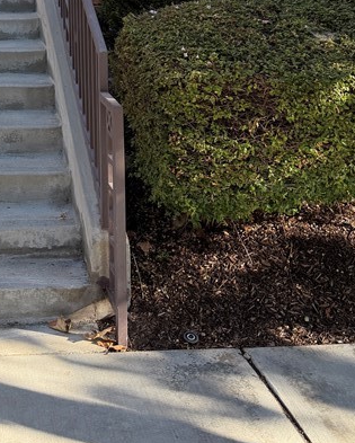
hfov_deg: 23.5
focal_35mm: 61
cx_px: -35
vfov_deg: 27.1
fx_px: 800
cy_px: -95
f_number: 1.78
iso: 100
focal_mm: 6.76
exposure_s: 1/567
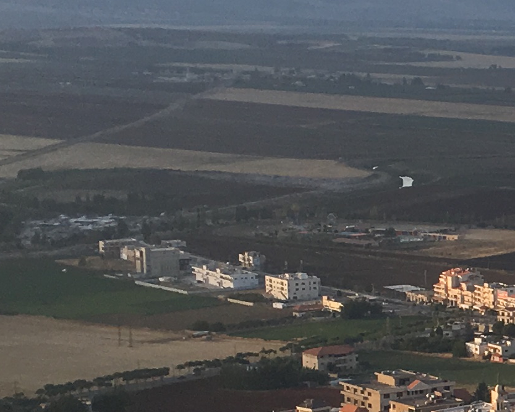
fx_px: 2088
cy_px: 367
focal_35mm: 137
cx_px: 1031
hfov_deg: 12.4
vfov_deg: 11.2
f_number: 2.2
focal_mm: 4.15
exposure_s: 1/615
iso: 25
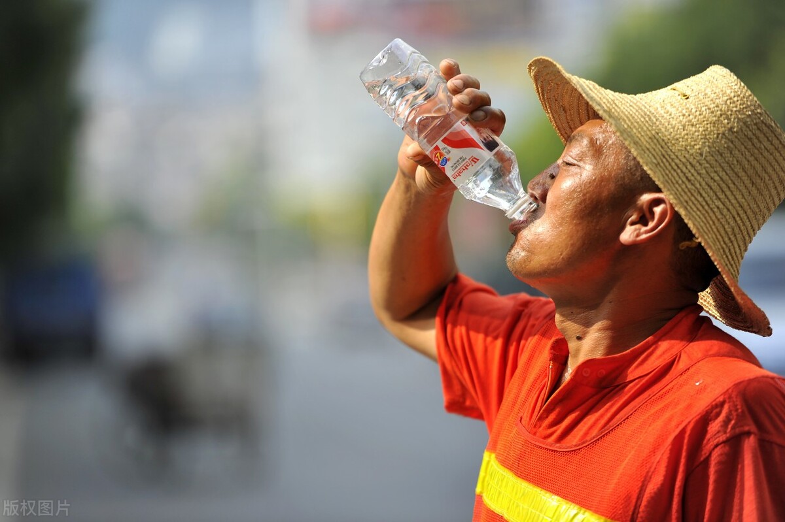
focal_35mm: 200
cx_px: 392
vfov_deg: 6.9
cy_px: 261
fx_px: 4359
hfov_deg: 10.3
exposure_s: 1/1600
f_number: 2.8
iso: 200
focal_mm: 200
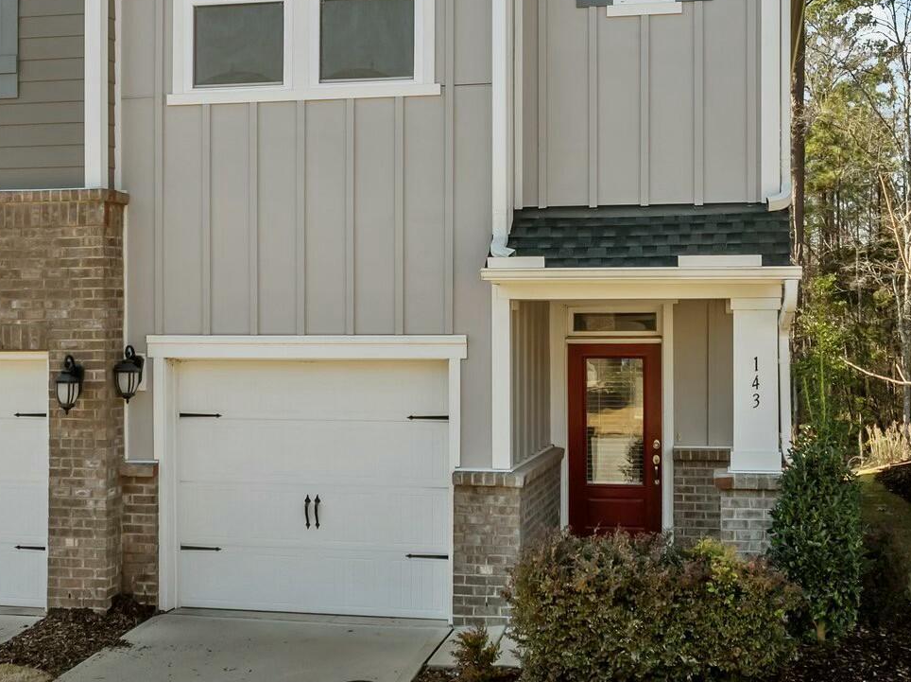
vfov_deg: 28.2
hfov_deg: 37.5
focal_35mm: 51
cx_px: 409
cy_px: 196
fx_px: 1341
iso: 120
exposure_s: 1/1000
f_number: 2.8
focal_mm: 12.29
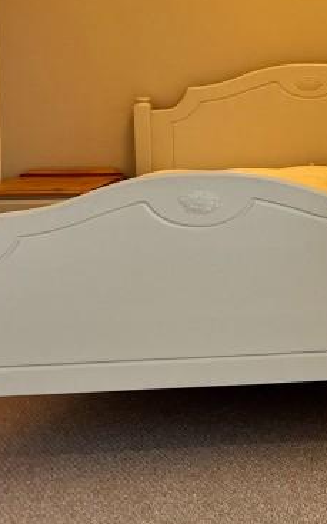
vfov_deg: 26.3
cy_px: 104
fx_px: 1099
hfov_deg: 14.7
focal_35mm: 77
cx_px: 600
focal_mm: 5.7
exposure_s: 1/100
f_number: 1.5
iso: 100
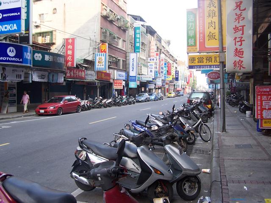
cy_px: 102
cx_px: 136
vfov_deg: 37.7
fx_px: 297
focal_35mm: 38
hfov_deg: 49.0
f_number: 2.8
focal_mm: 6.3
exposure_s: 1/125
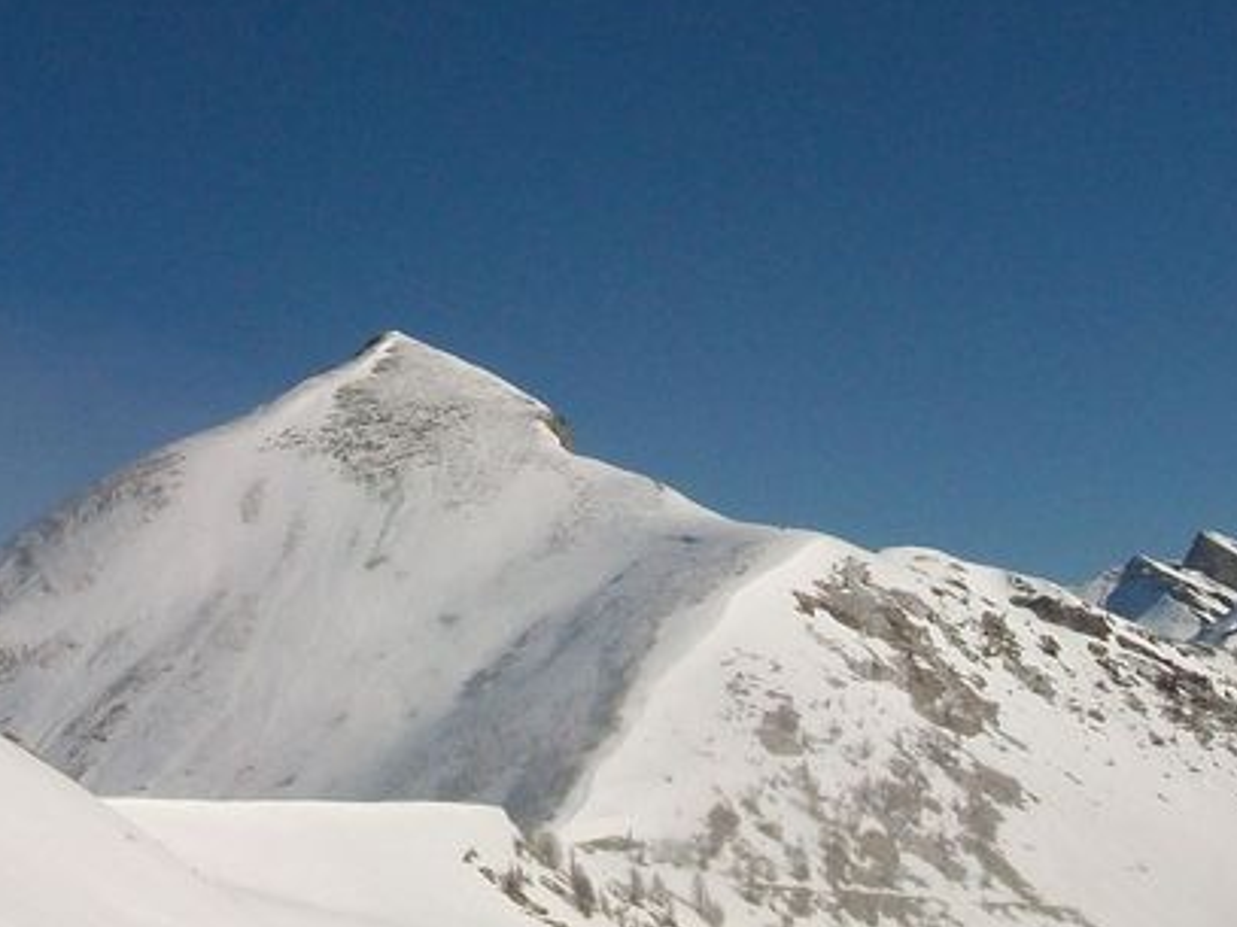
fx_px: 2787
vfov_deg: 18.7
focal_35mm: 78
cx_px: 679
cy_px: 201
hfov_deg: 25.0
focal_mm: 5.7
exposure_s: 1/1401
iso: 80
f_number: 5.5
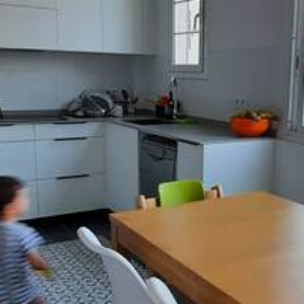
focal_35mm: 44
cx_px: 222
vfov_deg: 38.3
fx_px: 437
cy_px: 166
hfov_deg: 37.5
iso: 125
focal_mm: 1.74
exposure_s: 1/50
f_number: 2.2
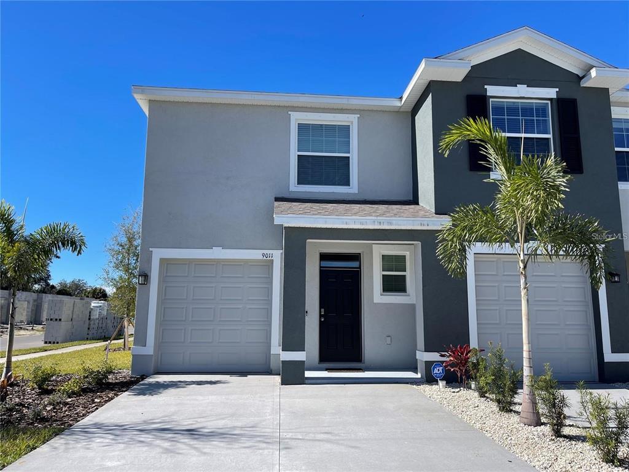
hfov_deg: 67.3
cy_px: 236
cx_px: 314
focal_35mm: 26
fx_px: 472
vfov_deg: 53.1
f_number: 1.6
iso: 32
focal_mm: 5.1
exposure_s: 1/2660
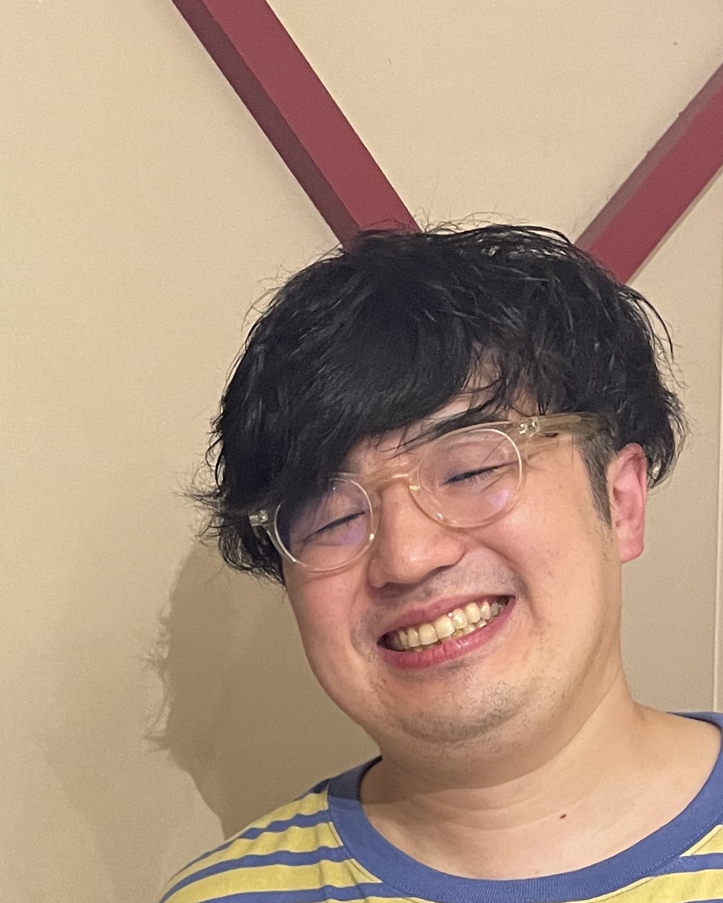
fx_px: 2033
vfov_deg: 24.0
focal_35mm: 76
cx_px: -61
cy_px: 903
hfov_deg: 19.4
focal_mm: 4.2
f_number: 1.6
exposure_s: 1/50
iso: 250
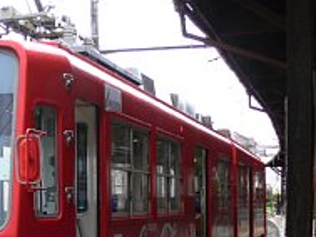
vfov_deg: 19.6
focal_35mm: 74
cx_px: 27
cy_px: 202
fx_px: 676
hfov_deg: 25.4
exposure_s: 1/80
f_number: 4
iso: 80
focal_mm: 7.4
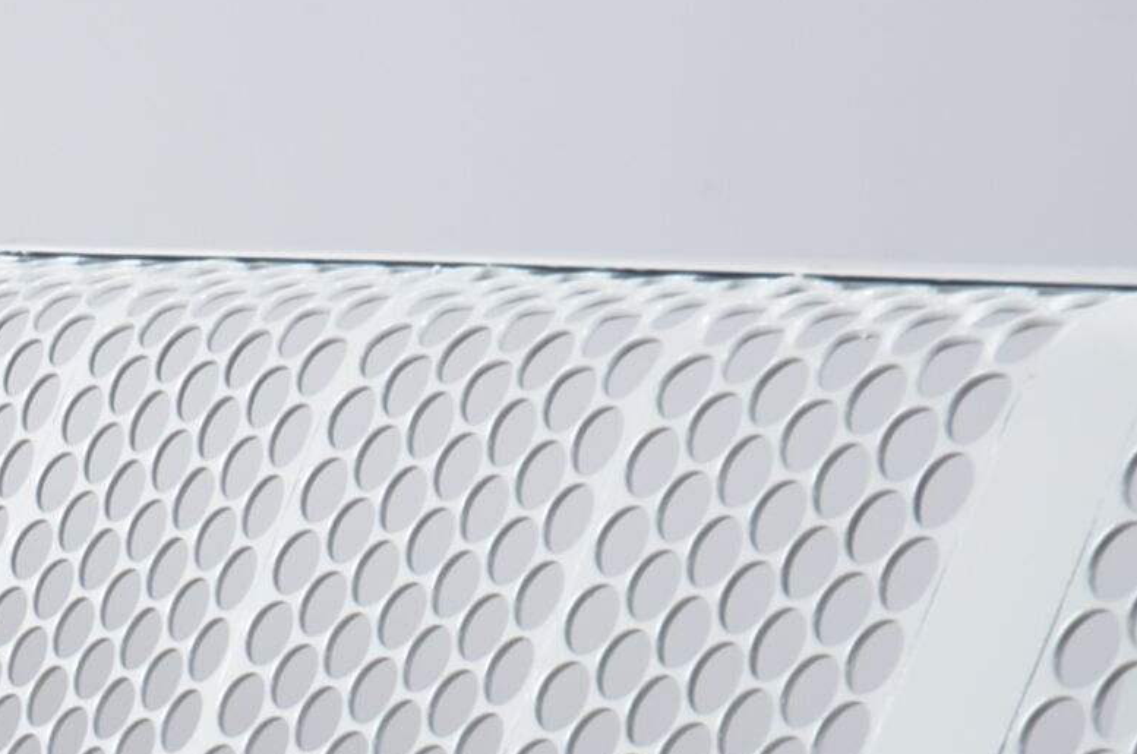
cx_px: 75
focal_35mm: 157
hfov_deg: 13.0
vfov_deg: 8.3
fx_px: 4949
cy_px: 1526
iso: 100
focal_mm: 22
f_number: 11
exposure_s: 1/125
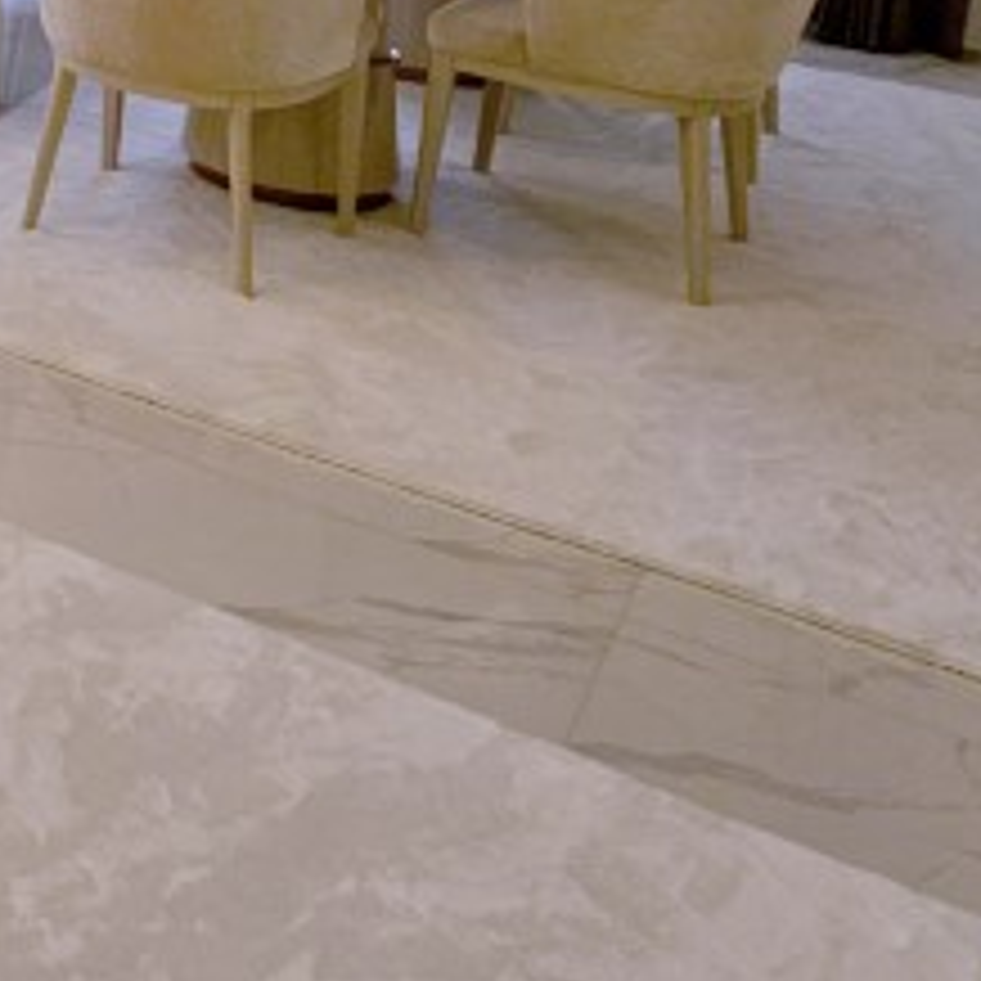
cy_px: -342
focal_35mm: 54
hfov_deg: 20.6
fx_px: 1731
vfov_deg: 26.2
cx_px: -837
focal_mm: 2.2
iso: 50
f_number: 2.2
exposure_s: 1/111
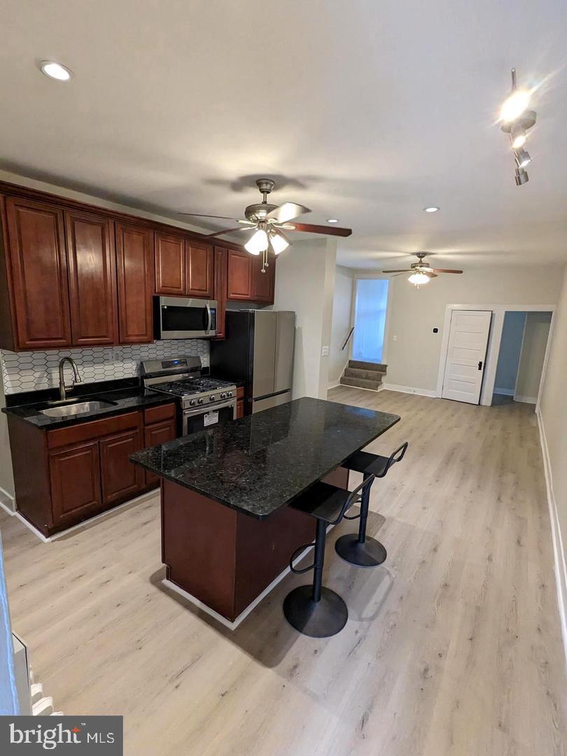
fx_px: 349
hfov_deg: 78.1
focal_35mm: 16
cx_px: 284
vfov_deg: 94.5
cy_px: 378
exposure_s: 1/120
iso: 354
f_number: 2.2
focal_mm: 2.35
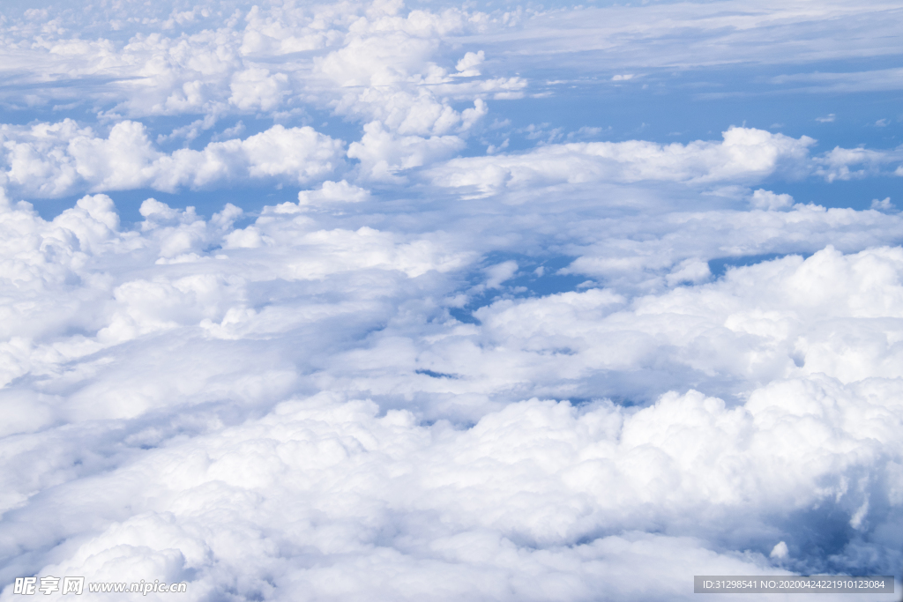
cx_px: 452
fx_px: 2258
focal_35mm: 90
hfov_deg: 22.6
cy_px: 301
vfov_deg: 15.2
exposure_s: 1/400
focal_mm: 60
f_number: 20
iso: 400
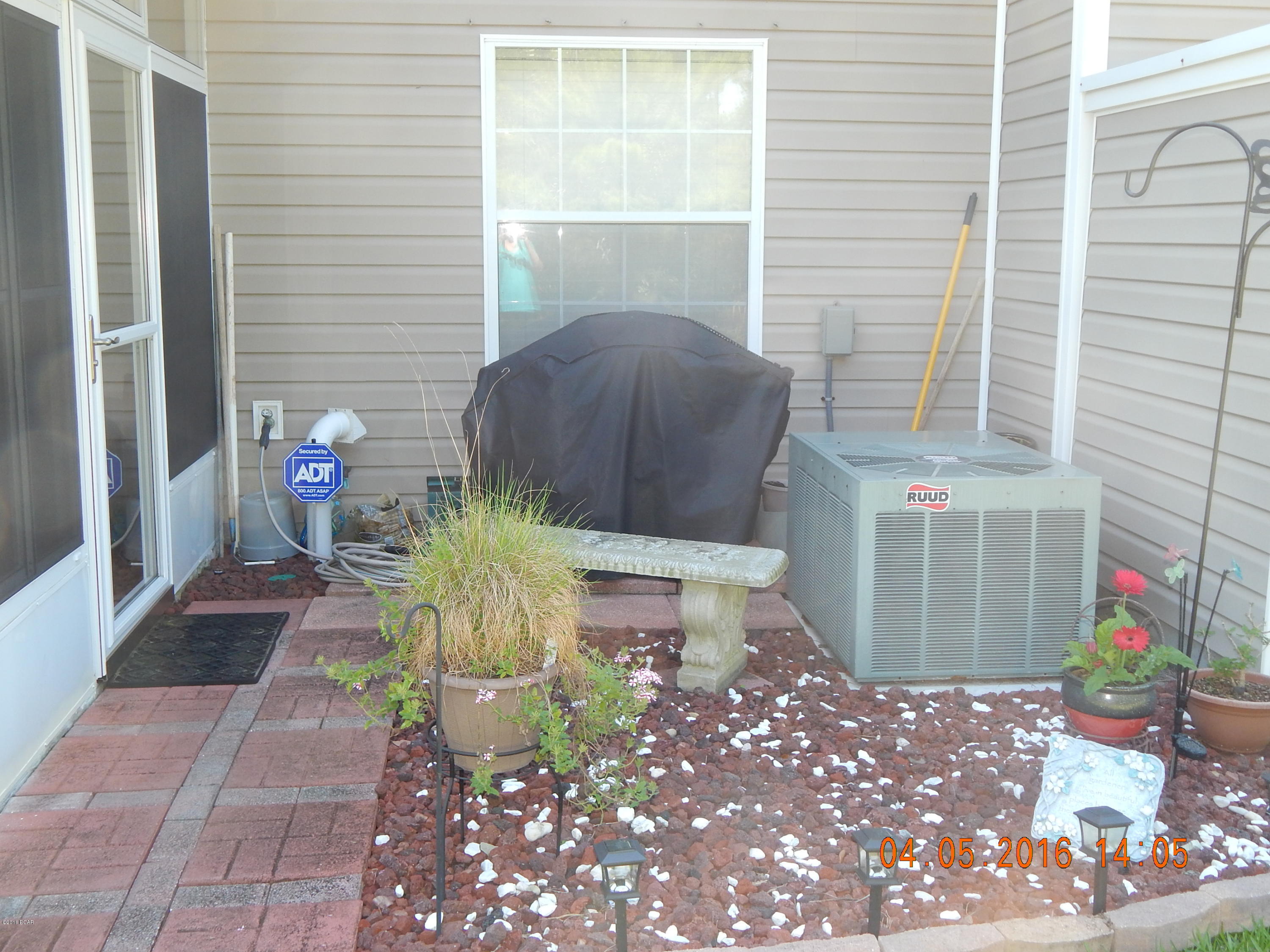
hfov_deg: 49.0
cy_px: 476
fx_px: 1394
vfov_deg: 37.7
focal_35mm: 38
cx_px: 635
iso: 180
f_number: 3.4
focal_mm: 6.8
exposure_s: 1/200
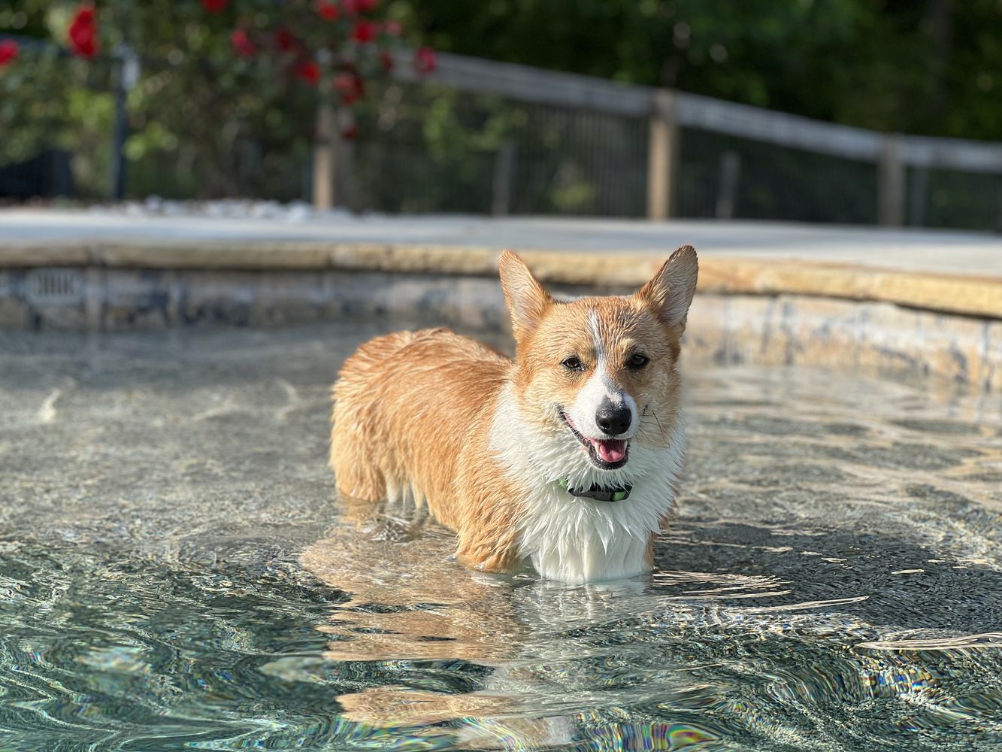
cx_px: 501
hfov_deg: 25.3
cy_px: 376
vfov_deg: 19.1
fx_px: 2229
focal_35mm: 77
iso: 32
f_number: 2.8
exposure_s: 1/408
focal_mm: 9
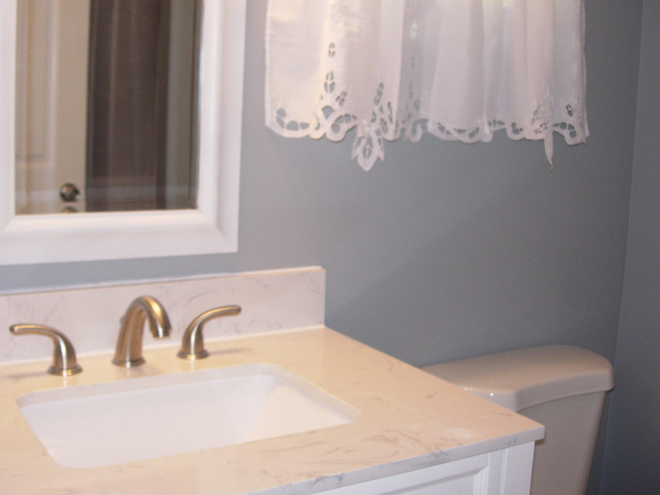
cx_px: 313
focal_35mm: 47
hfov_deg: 40.4
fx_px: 896
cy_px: 231
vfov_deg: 30.9
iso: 79
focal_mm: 7.8
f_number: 2.8
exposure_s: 1/32
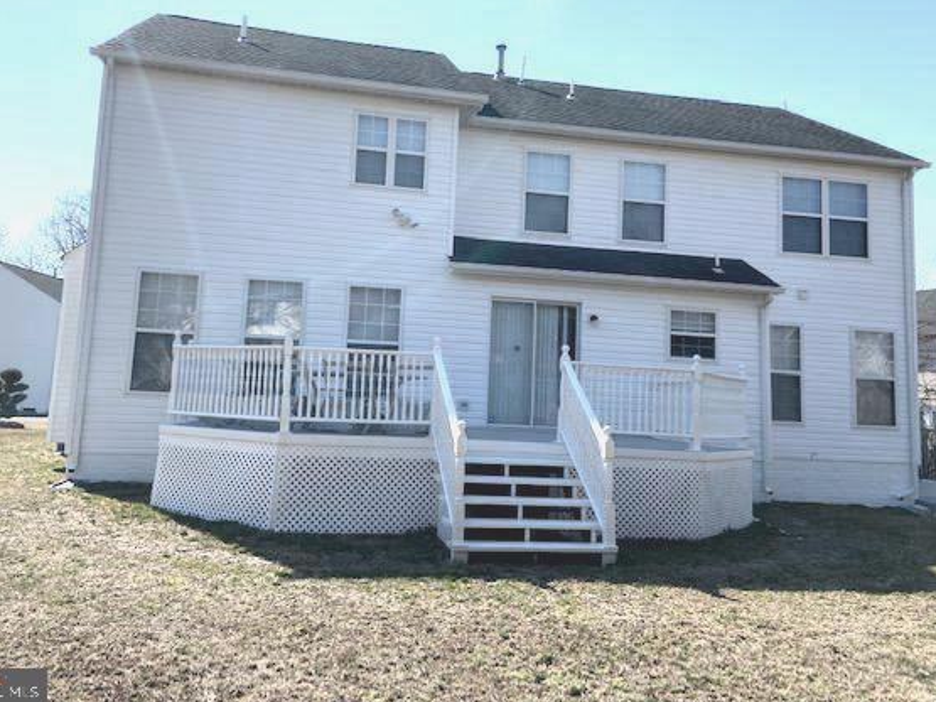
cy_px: 307
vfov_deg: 46.7
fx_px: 811
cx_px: 455
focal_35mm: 30
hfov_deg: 60.0
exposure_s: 1/2513
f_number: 1.8
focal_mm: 4.25
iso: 32
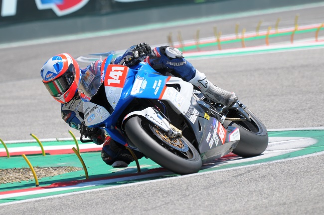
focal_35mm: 420
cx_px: 162
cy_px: 108
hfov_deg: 4.9
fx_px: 3773
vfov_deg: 3.3
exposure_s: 1/1000
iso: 250
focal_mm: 280
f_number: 5.6
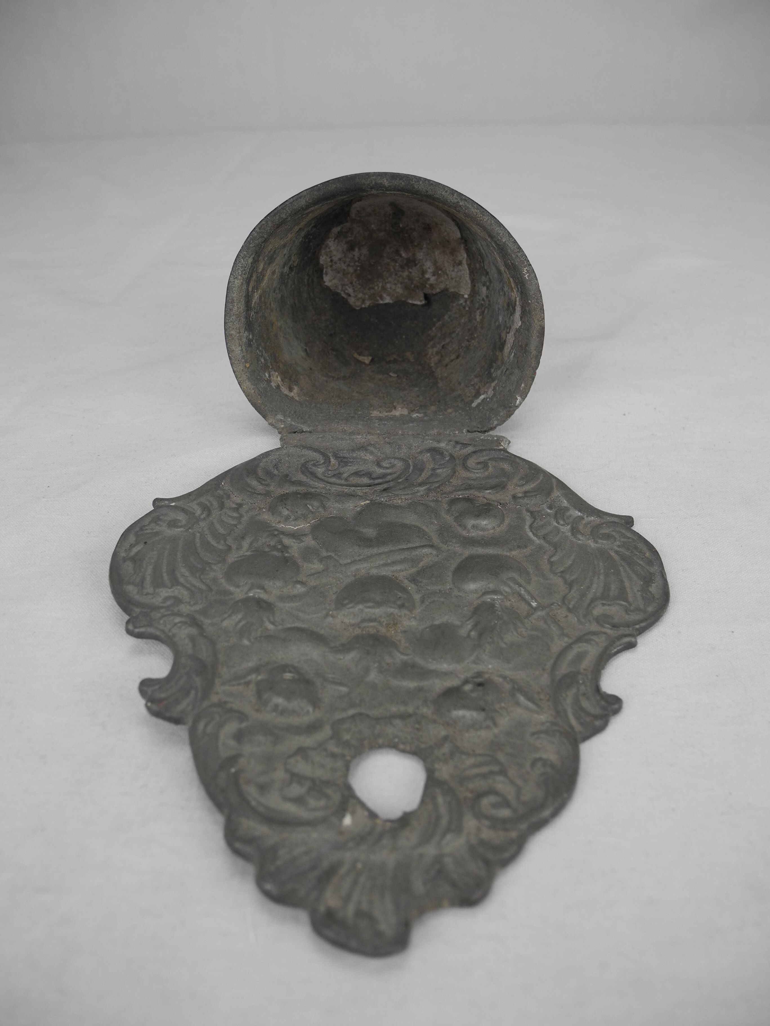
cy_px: 513
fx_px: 830
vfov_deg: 63.4
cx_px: 385
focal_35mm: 28
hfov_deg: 49.7
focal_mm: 6
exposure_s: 1/152
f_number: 2.8
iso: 100
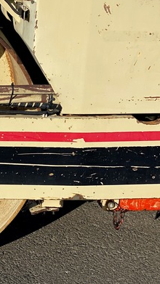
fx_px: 852
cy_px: 93
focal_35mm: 113
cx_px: -120
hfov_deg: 10.2
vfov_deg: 18.9
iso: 20
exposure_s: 1/2283
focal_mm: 6
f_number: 2
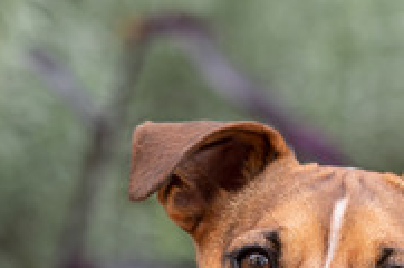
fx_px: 7013
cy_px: 552
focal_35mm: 626
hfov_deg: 3.3
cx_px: 257
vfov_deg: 2.2
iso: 400
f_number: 3.5
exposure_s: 1/500
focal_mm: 145
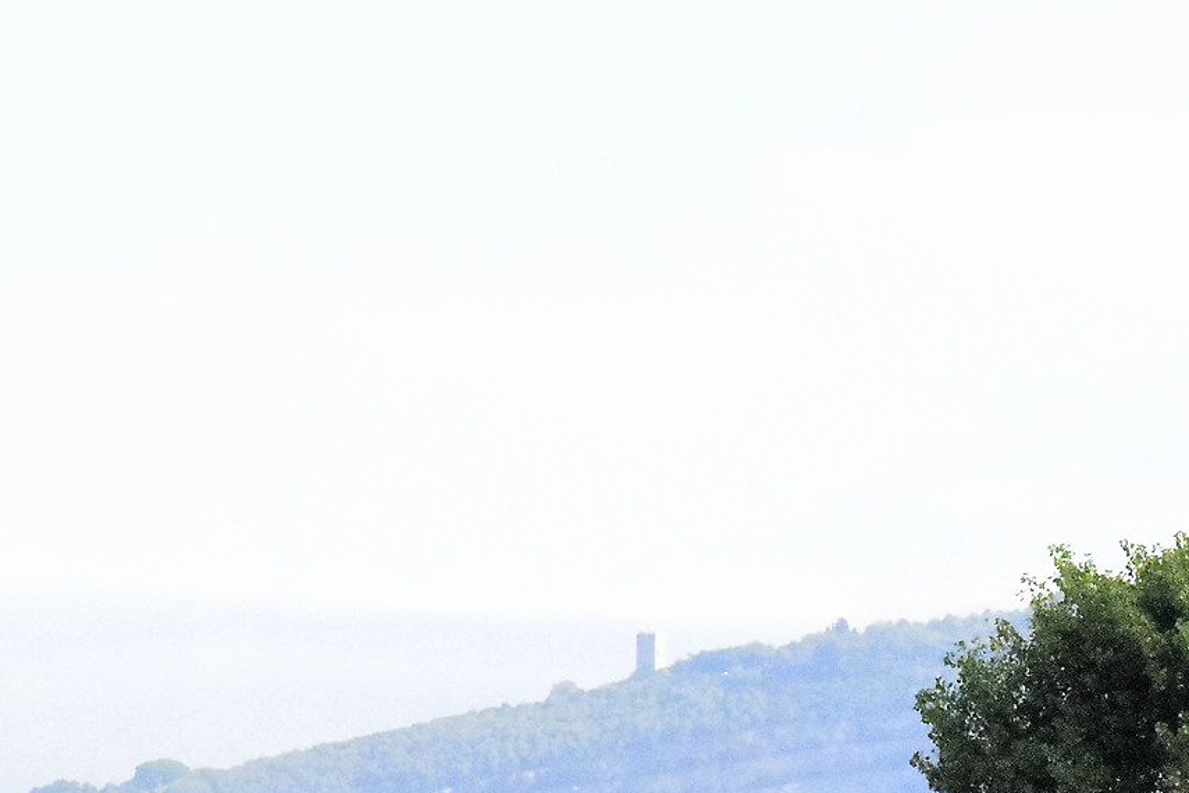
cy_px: 797
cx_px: 1309
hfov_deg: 4.9
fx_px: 13904
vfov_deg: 3.3
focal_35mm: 421
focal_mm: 100
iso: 11400
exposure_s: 1/3200
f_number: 14
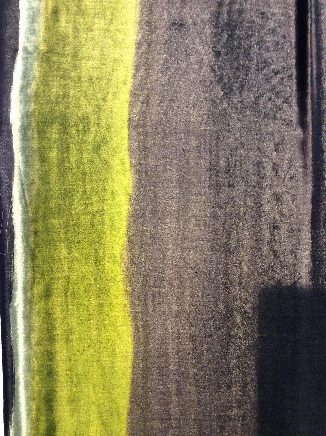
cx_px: 163
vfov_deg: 56.9
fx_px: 403
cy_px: 218
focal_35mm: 32
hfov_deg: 44.1
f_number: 2.4
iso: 80
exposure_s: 1/24
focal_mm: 3.3
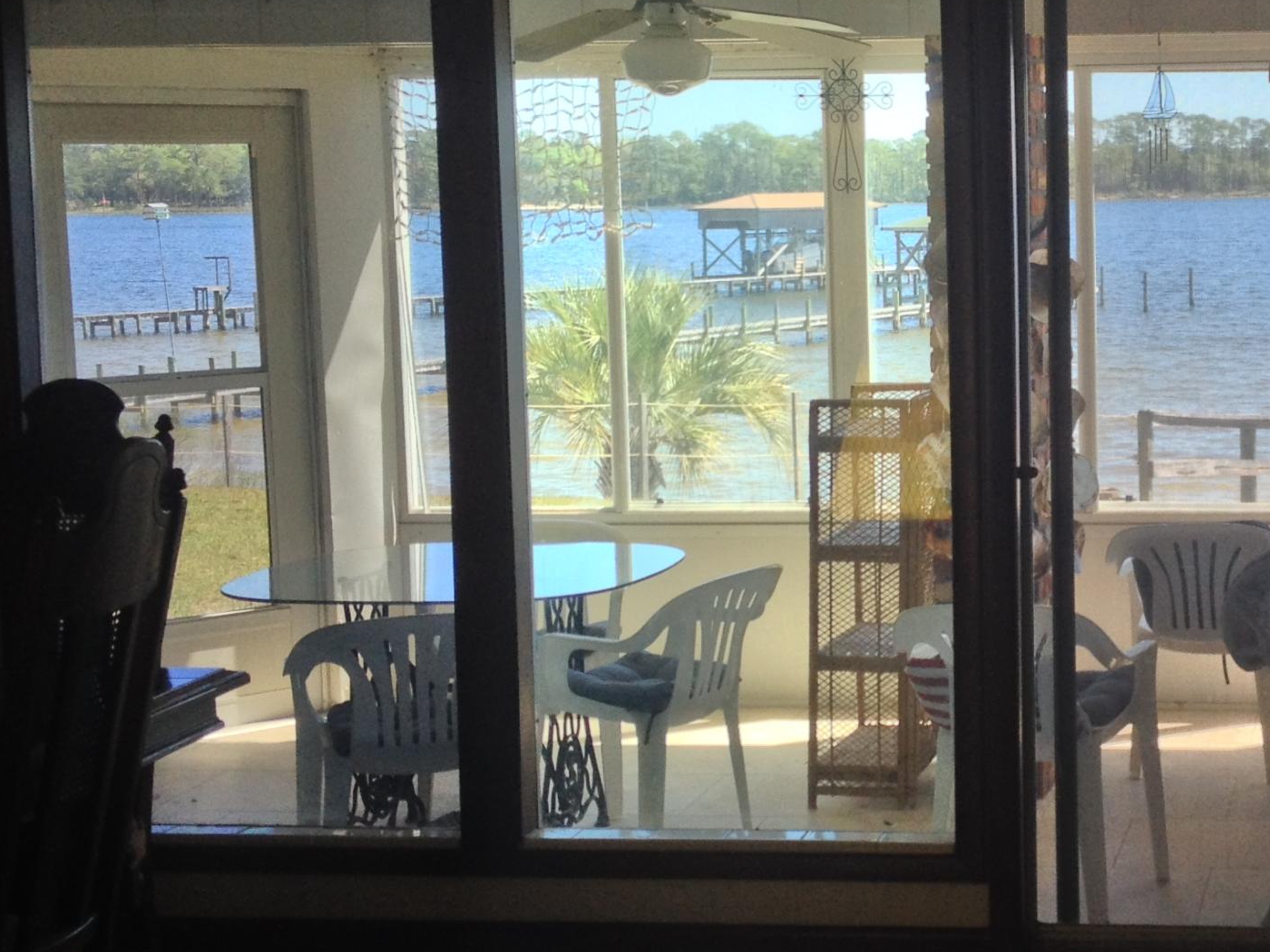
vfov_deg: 19.6
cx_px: 1126
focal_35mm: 75
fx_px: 2752
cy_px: 457
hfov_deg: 25.3
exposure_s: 1/120
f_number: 2.4
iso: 80
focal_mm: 4.28
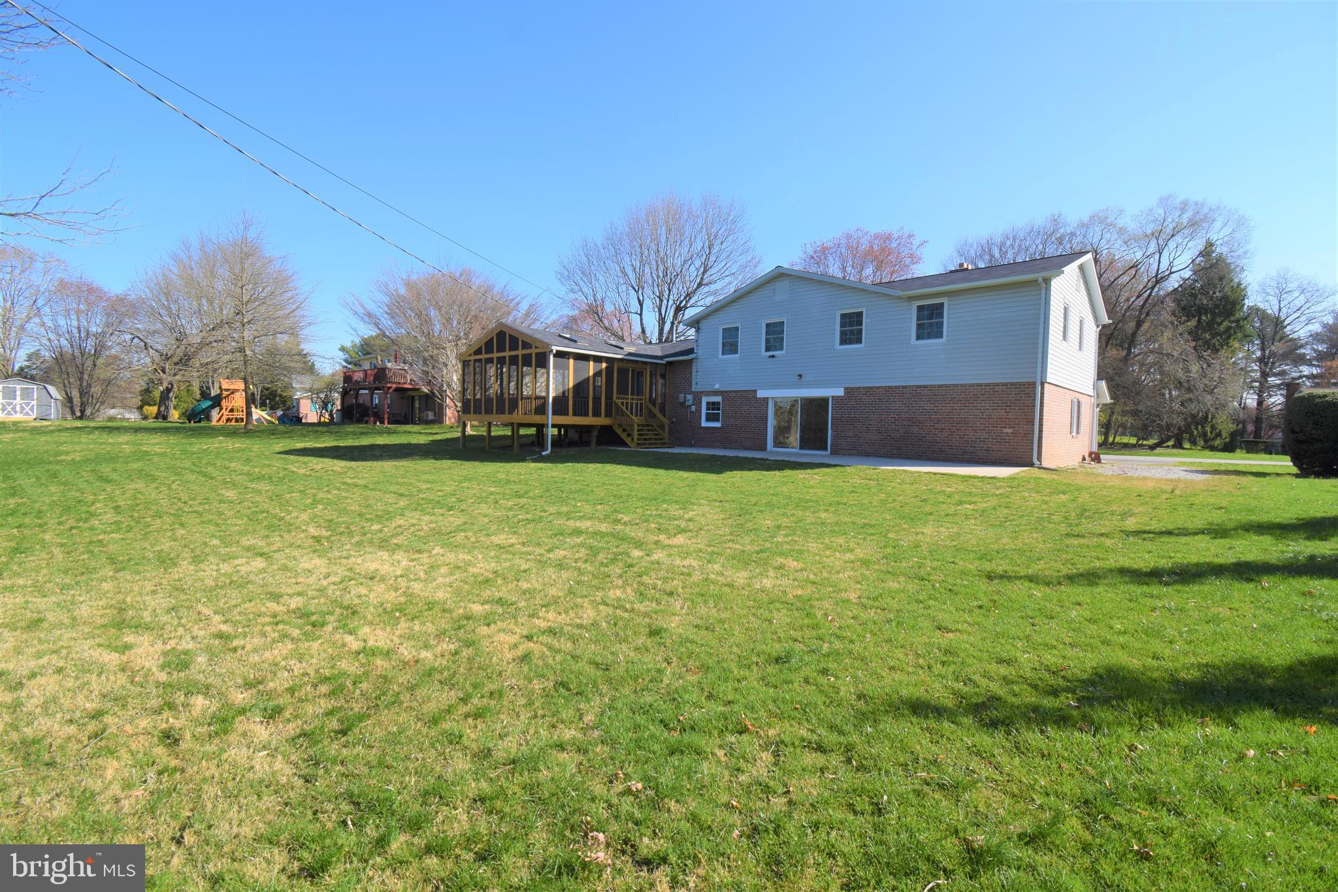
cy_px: 446
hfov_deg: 100.4
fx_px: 557
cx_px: 669
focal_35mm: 15
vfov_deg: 77.3
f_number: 9
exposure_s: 1/320
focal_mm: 10
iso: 200
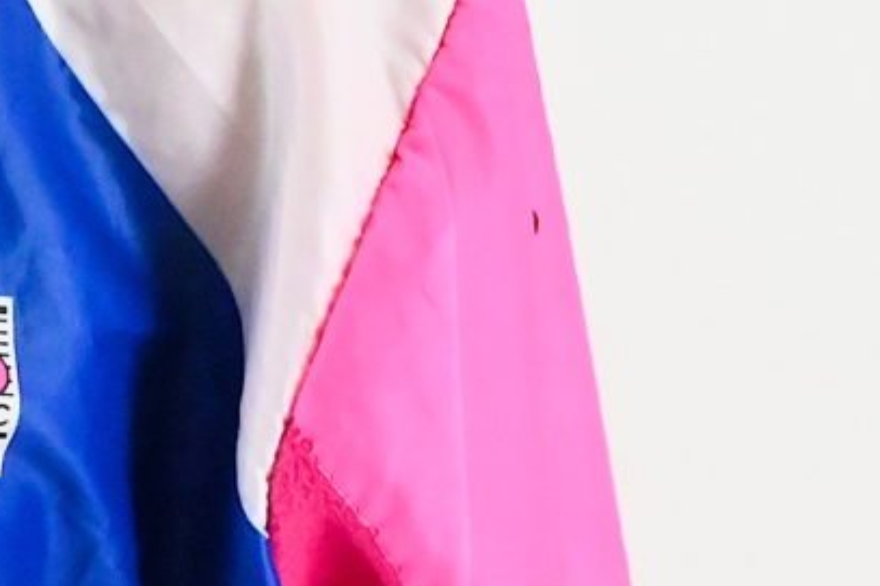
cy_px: 896
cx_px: -547
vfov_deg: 4.1
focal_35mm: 330
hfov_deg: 6.2
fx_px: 8063
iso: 22800
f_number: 16
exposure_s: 1/400
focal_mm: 70
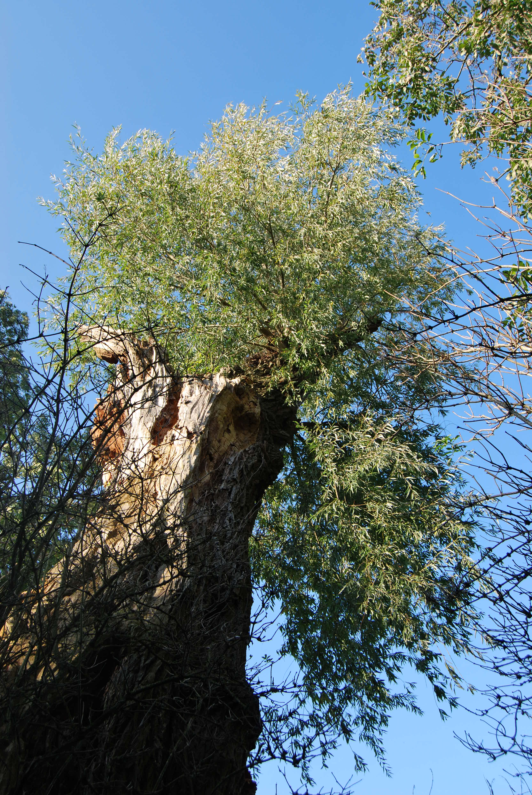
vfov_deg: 55.0
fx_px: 763
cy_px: 398
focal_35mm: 34
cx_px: 266
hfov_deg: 38.5
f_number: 6.3
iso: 100
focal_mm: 23
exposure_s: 1/160
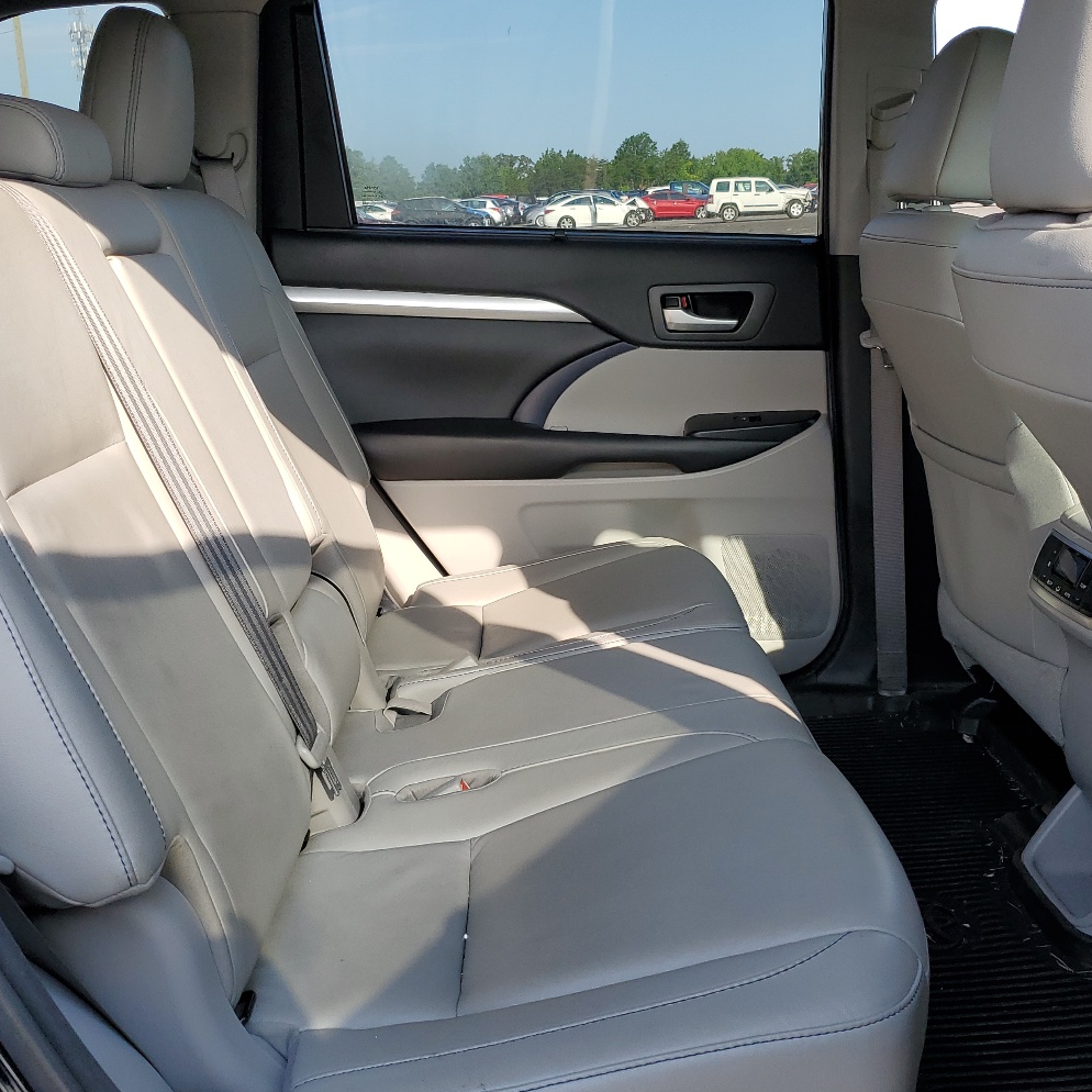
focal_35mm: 37
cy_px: 602
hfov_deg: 44.9
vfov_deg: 44.9
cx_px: 588
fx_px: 1321
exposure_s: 1/714
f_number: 1.5
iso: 50
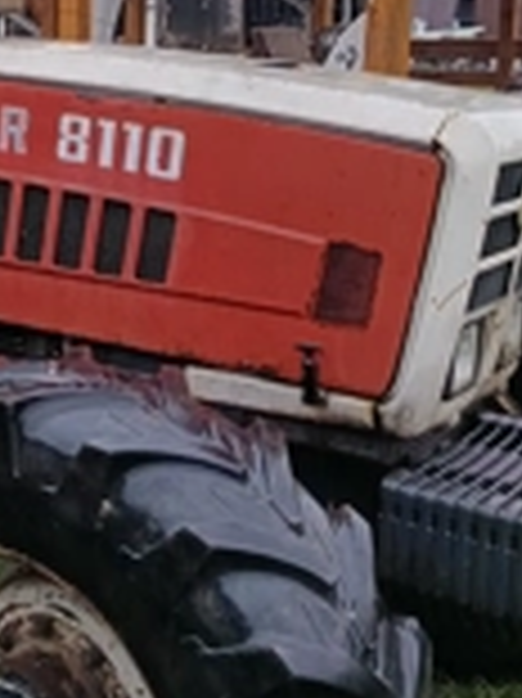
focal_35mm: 62
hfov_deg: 21.5
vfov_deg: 31.0
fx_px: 1248
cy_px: 243
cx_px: -148
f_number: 1.75
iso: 295
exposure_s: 1/100
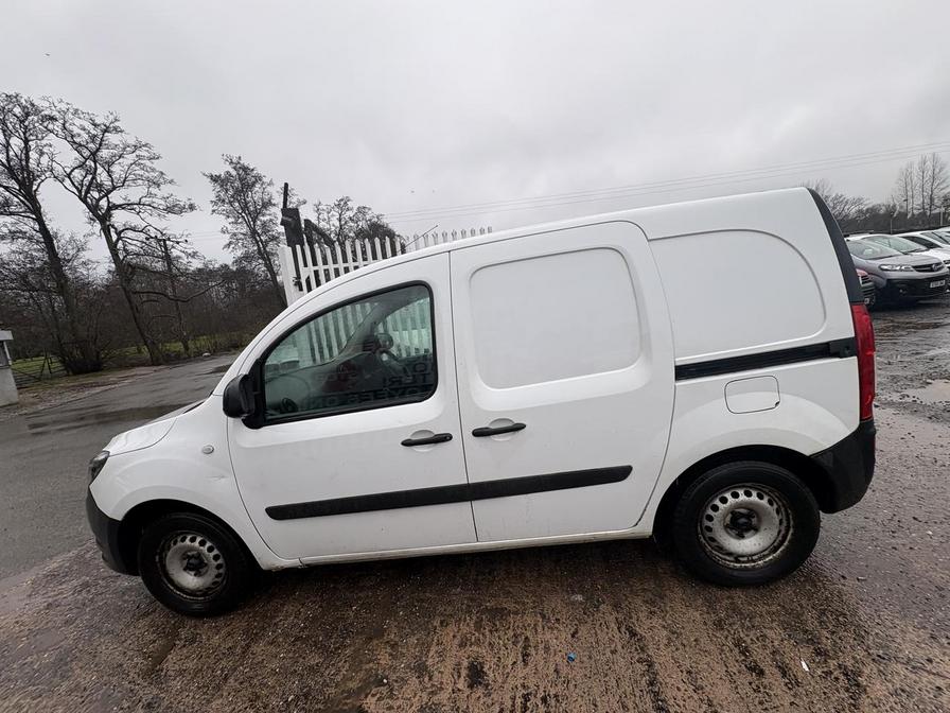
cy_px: 356
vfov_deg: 85.7
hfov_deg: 102.1
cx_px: 475
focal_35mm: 14
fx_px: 384
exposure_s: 1/370
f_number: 2.2
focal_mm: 2.22
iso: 40
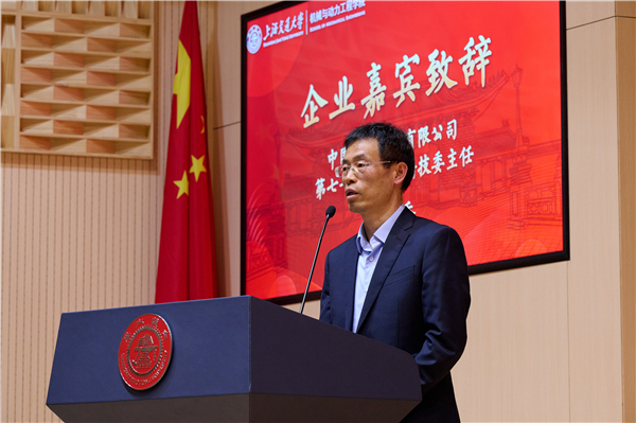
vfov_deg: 10.1
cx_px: 318
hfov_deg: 15.2
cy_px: 212
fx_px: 2383
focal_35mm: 135
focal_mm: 135
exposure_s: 1/60
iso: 1250
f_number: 7.1
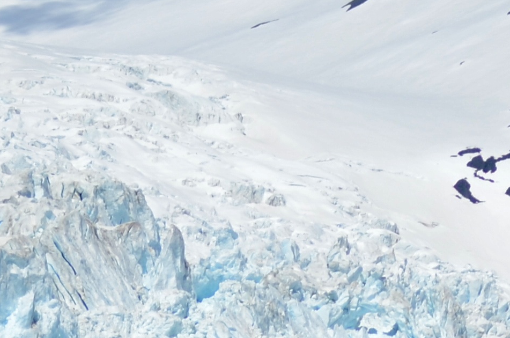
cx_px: 529
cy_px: 650
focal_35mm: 544
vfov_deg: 2.5
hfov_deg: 3.8
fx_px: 7691
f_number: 2.8
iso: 160
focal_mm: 70
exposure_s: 1/8000
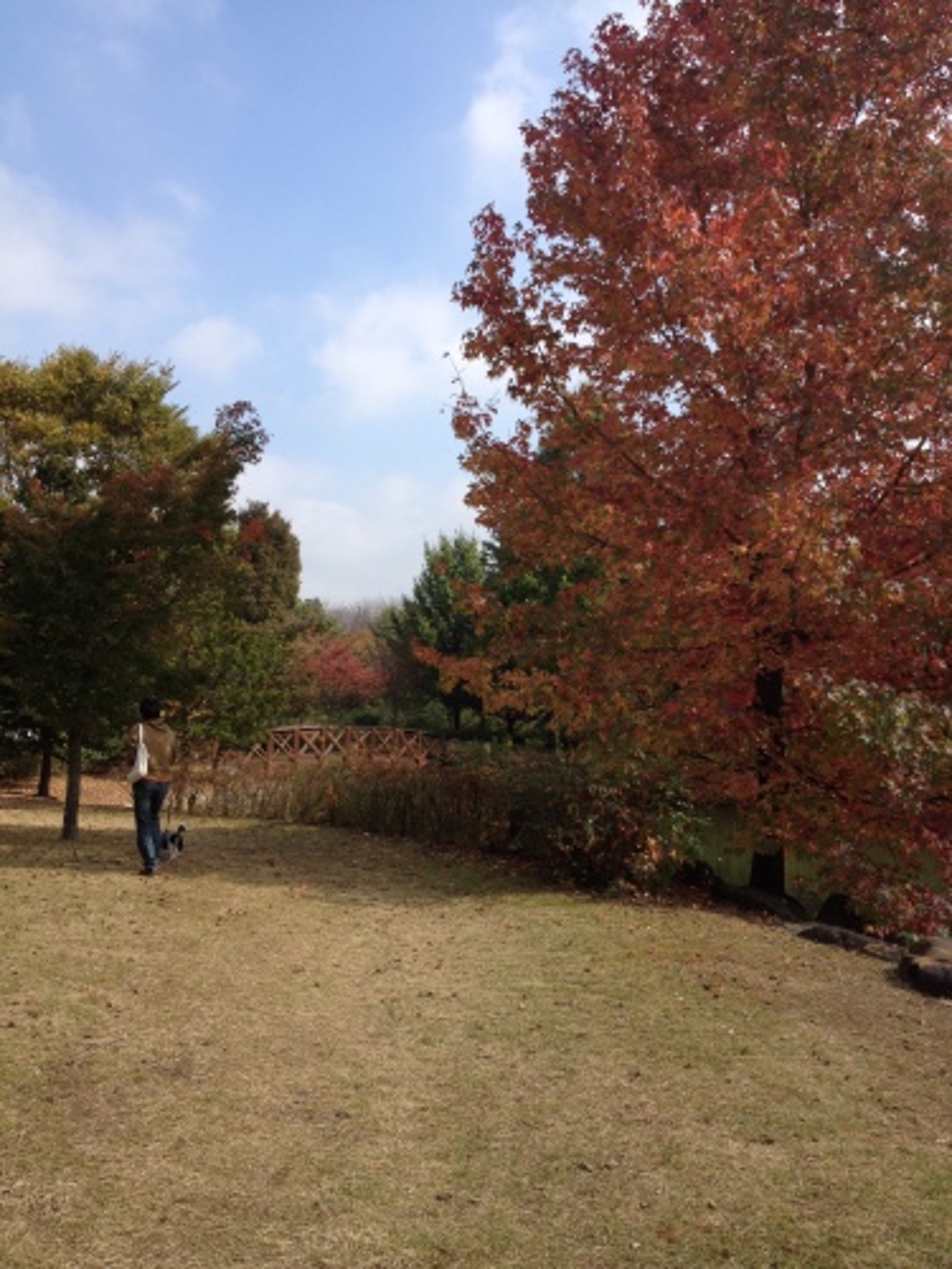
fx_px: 1283
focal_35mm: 35
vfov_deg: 52.6
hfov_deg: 40.7
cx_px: 476
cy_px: 634
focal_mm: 4.28
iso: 50
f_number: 2.4
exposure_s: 1/1346
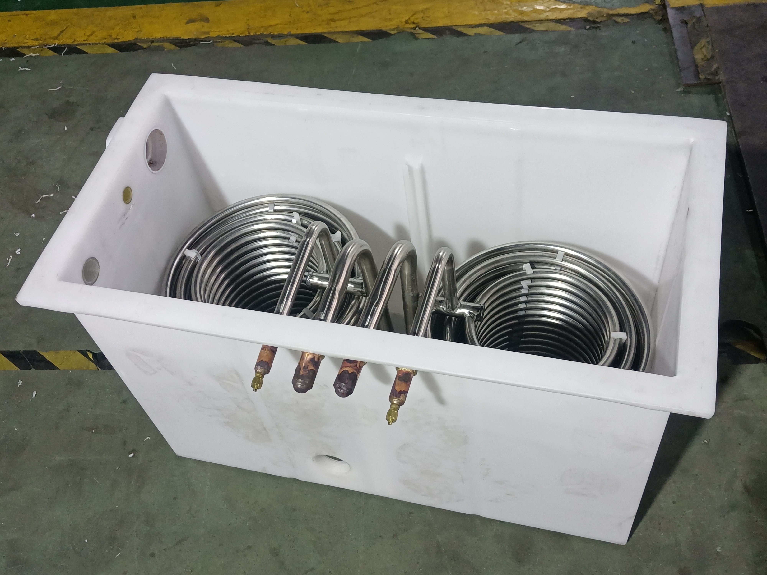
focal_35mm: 40
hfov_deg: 46.8
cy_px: 288
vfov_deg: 36.0
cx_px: 384
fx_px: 886
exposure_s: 1/50
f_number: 1.8
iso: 515
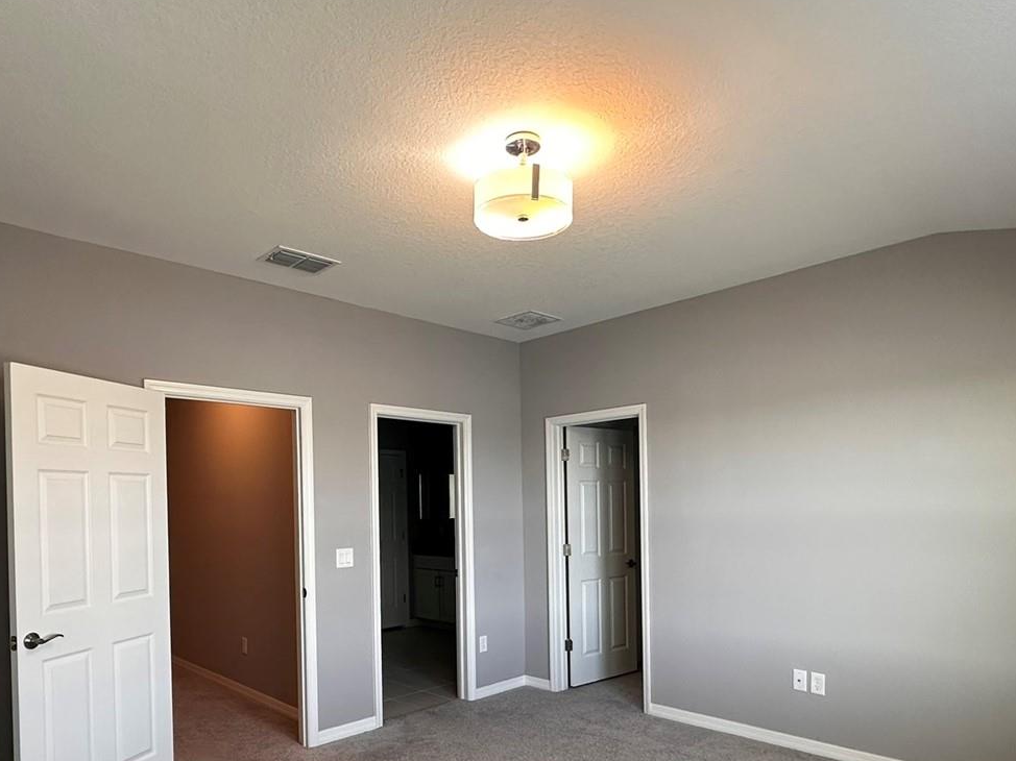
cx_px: 489
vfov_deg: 57.5
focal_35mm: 23
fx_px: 675
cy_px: 511
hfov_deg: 73.9
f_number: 2.2
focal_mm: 2.22
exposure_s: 1/120
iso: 250
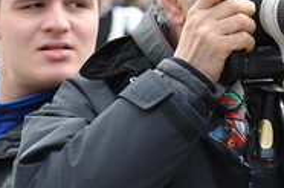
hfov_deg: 4.1
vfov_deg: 2.7
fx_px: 4002
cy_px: 6
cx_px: 206
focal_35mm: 509
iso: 200
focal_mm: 105
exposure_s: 1/160
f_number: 6.3
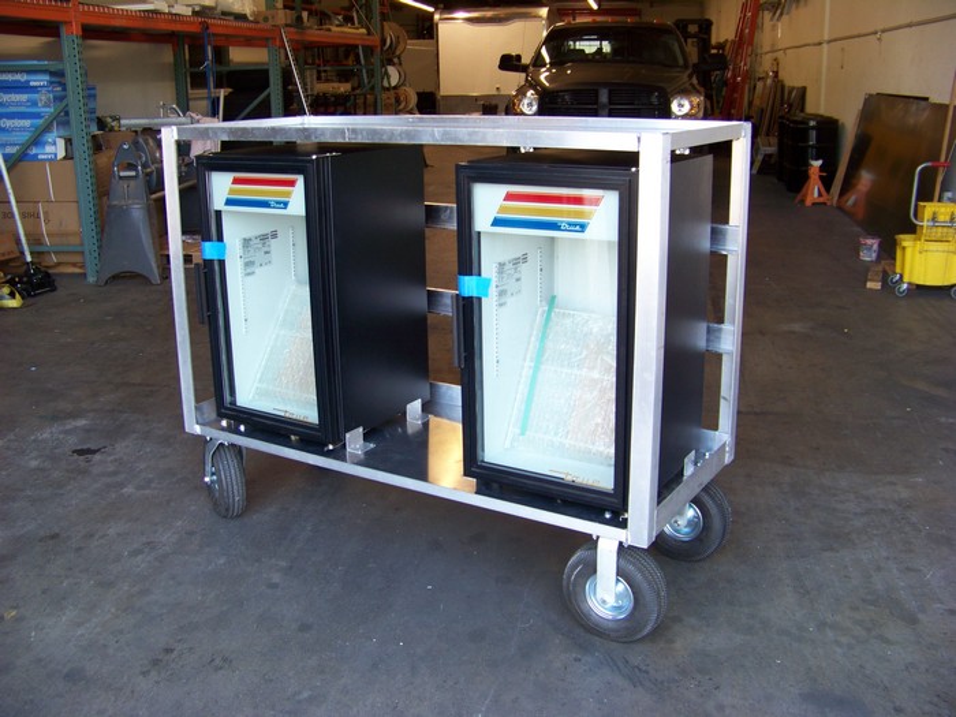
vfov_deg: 39.7
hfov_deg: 51.4
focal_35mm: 36
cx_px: 478
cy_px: 358
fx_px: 994
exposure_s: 1/30
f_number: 2.8
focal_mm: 5.85
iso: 73
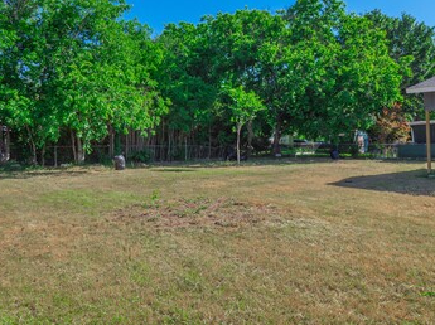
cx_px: 224
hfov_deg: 67.3
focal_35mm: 26
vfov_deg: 52.7
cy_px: 136
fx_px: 326
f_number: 10
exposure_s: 1/125
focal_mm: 7
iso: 200
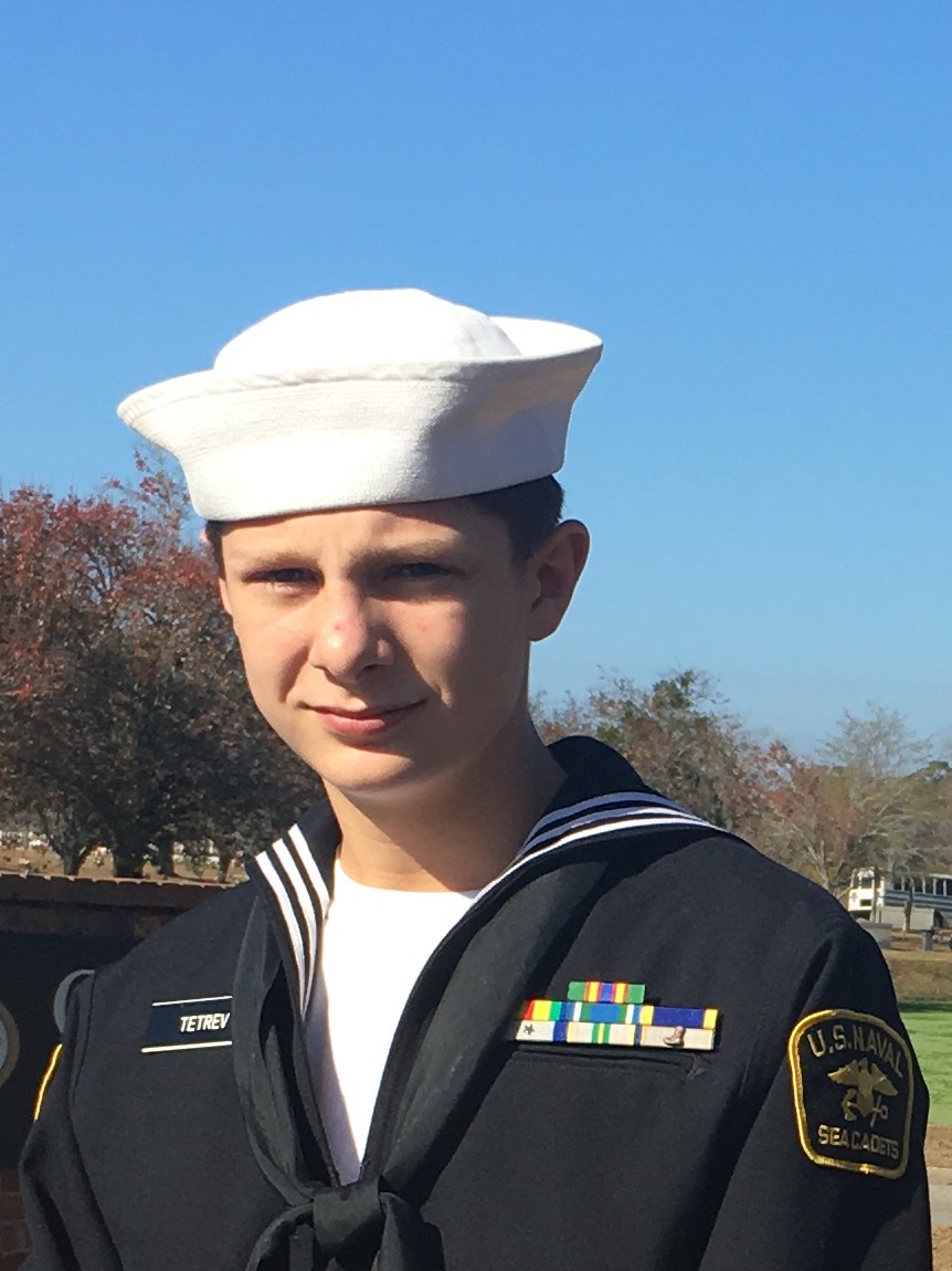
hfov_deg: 48.2
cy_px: 636
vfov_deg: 61.7
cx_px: 476
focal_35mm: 29
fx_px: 1064
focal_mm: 4.15
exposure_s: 1/1326
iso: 25
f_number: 2.2
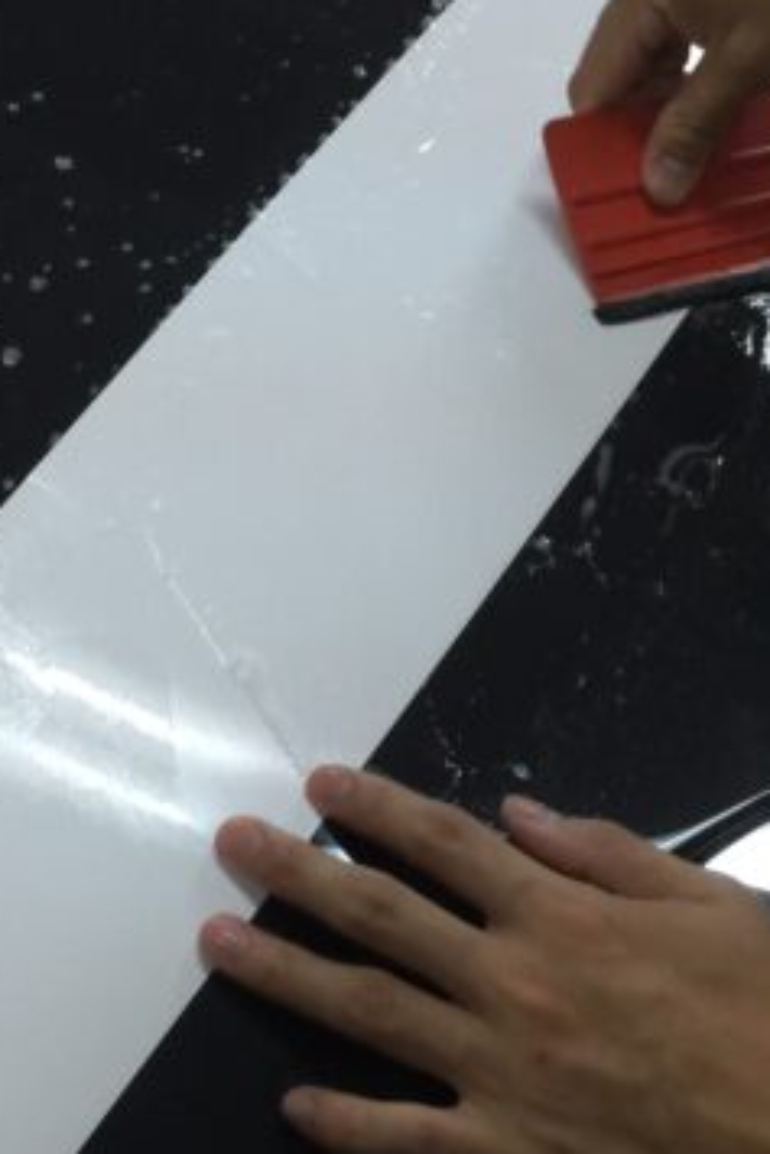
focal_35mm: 68
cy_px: 530
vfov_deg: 29.6
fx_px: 2179
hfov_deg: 19.9
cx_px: 185
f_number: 2.2
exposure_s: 1/30
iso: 50
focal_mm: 4.15
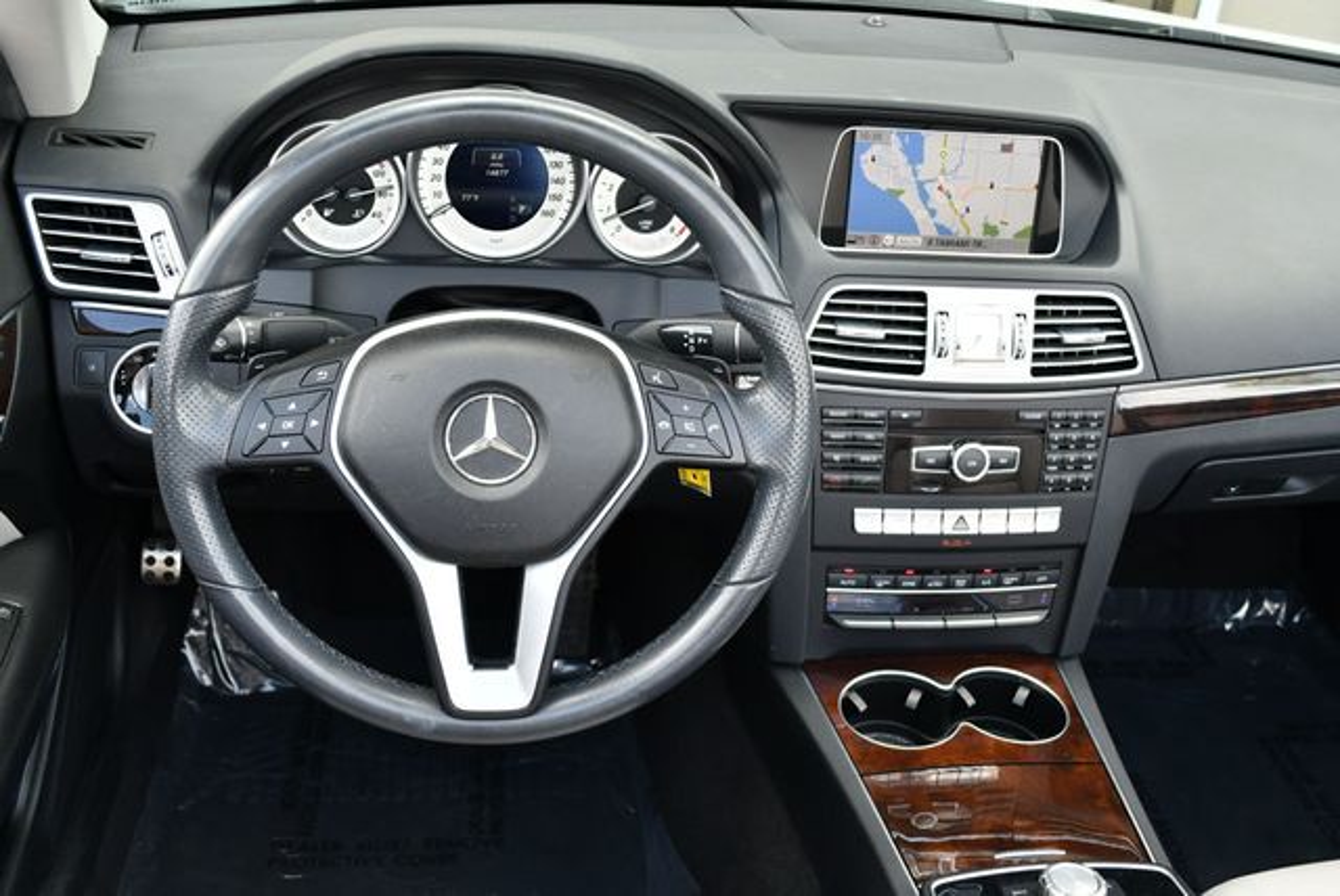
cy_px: 448
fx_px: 1341
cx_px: 670
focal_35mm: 36
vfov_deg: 36.9
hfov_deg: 53.1
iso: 400
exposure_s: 1/250
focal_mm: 18
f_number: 4
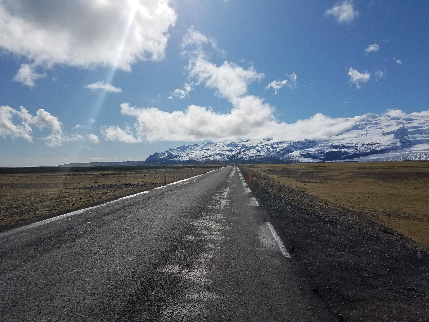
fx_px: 322
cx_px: 214
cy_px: 161
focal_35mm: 26
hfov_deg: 67.3
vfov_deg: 53.1
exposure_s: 1/9344
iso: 40
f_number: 1.7
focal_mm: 4.2
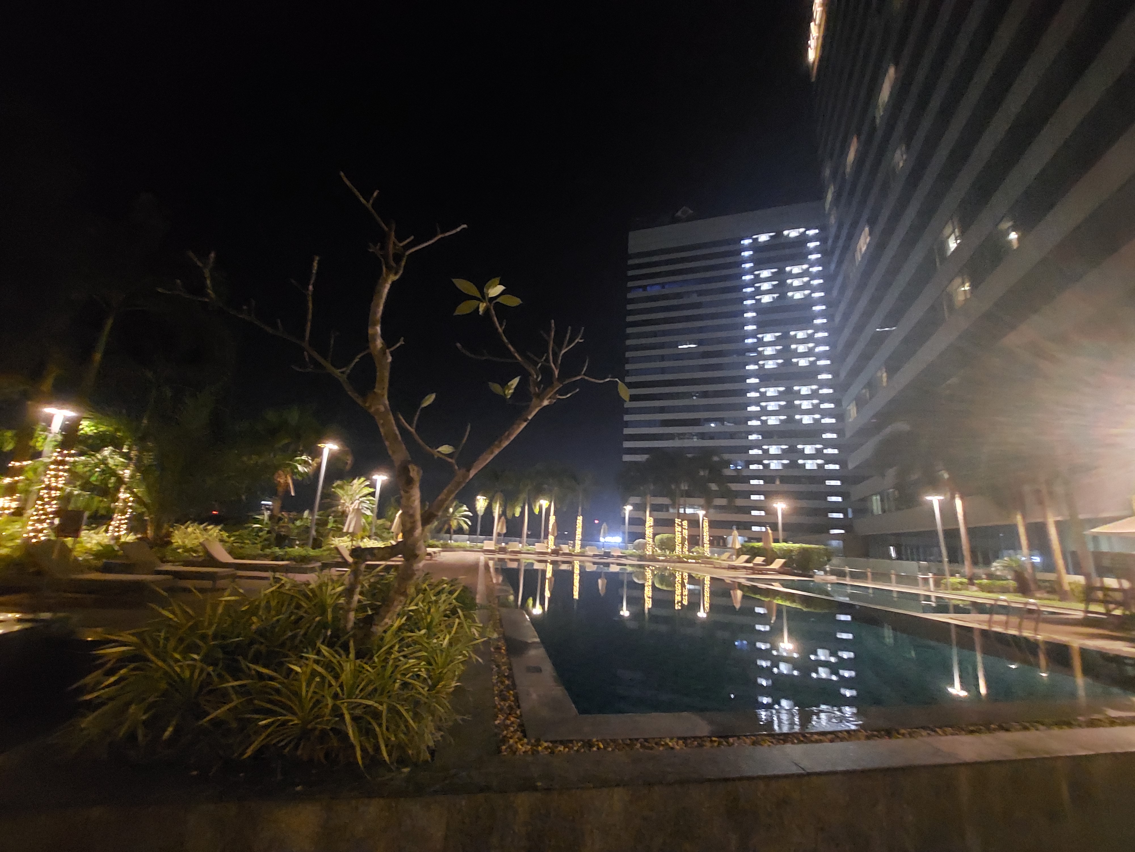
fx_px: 426
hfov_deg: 106.2
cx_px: 568
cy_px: 426
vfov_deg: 89.9
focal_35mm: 13
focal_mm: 1.74
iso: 1600
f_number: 2.2
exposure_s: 1/10
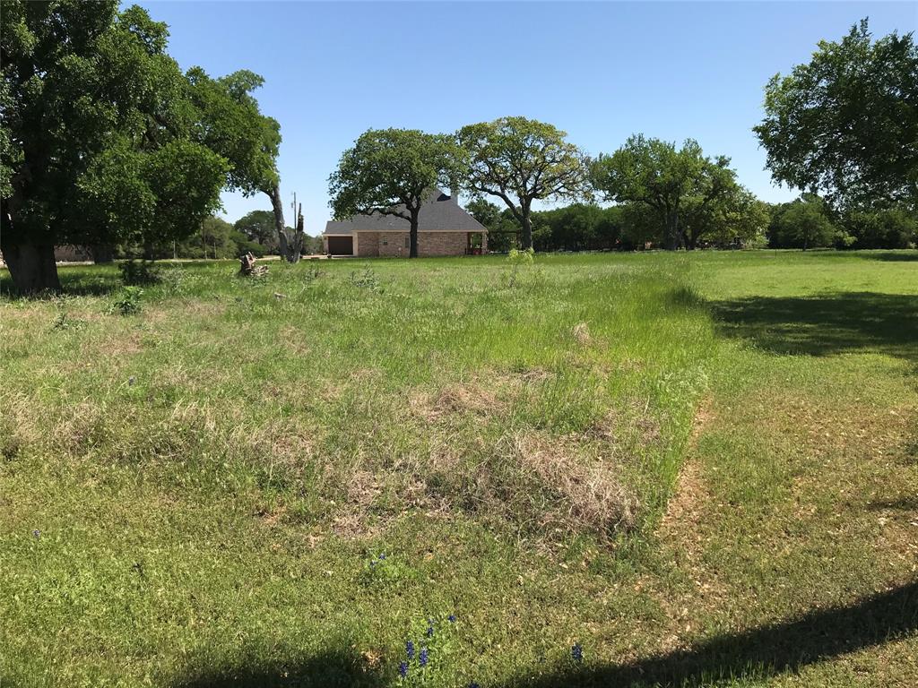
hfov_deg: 63.4
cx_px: 459
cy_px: 344
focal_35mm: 28
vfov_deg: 49.7
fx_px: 743
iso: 20
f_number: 1.8
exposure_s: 1/1916
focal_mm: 3.99
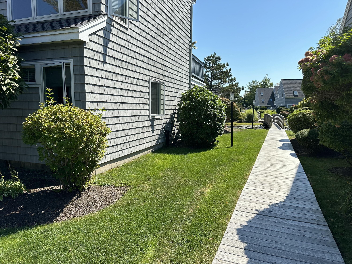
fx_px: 244
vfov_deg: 56.8
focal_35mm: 24
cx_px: 176
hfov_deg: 71.6
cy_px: 132
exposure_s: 1/4016
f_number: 1.78
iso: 80
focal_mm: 6.86
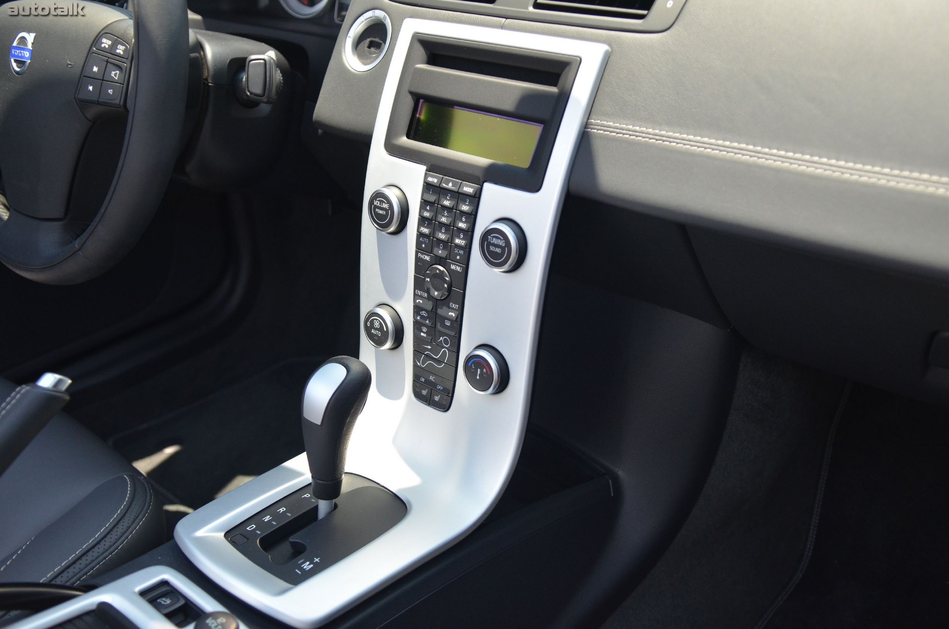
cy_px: 314
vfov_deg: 36.7
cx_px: 474
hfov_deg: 53.2
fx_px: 947
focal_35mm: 36
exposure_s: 1/800
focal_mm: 24
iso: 800
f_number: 3.2
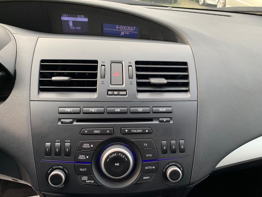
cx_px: 131
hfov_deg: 67.3
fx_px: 197
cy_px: 98
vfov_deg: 53.1
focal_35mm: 26
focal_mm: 4.25
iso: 80
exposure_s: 1/121
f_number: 1.8
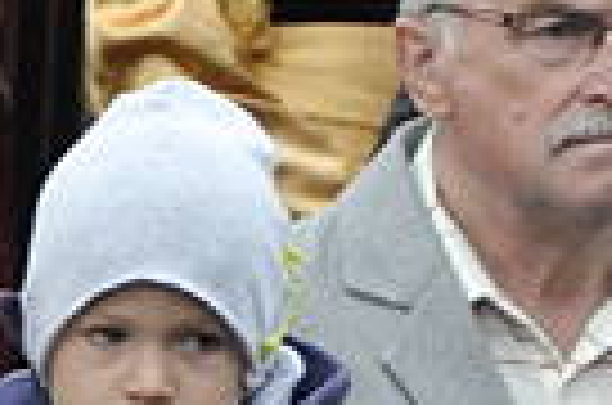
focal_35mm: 843
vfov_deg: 1.6
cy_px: 614
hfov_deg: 2.4
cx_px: -860
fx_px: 14298
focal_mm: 90
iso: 1250
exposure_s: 1/640
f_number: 6.3
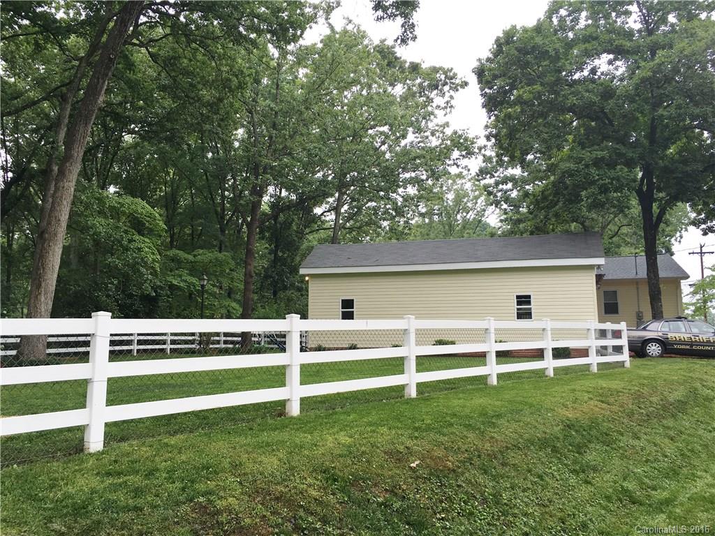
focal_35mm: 29
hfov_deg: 61.7
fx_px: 599
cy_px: 268
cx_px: 358
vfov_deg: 48.2
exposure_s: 1/273
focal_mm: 4.15
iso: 25
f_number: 2.2
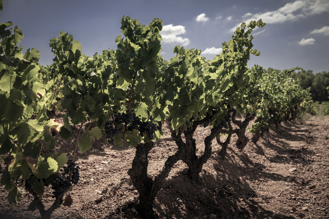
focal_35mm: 35
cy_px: 110
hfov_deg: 54.4
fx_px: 320
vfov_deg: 37.9
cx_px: 164
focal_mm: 35
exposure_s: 1/800
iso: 100
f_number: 5.6
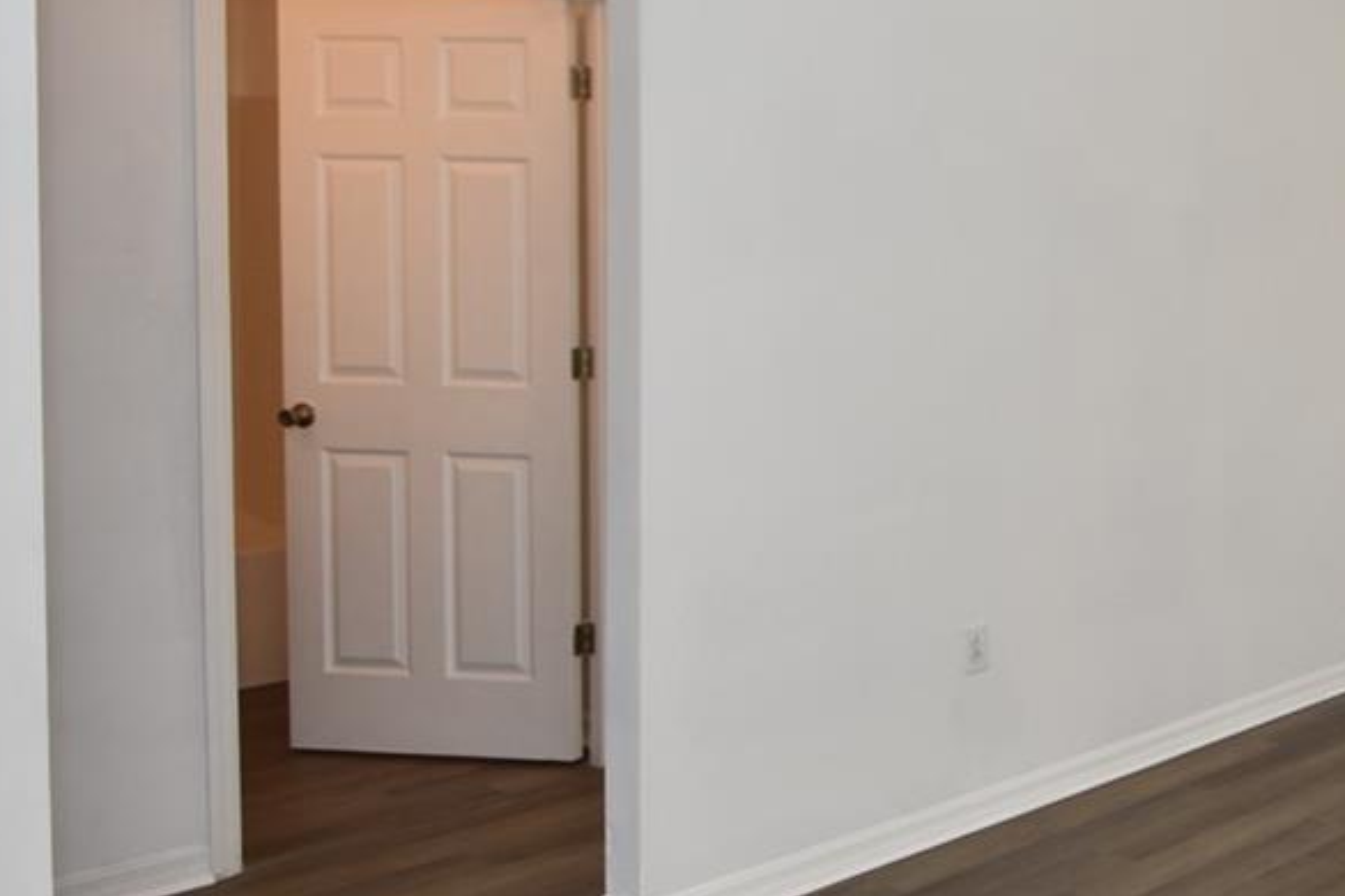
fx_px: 1532
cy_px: 324
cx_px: 1665
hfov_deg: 35.6
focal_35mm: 41
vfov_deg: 32.4
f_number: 5.6
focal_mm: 10
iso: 200
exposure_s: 1/125
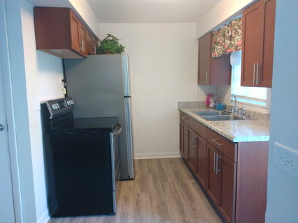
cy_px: 112
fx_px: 172
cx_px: 149
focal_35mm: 20
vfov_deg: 65.9
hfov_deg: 81.8
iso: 628
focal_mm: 3.54
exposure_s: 1/30
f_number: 2
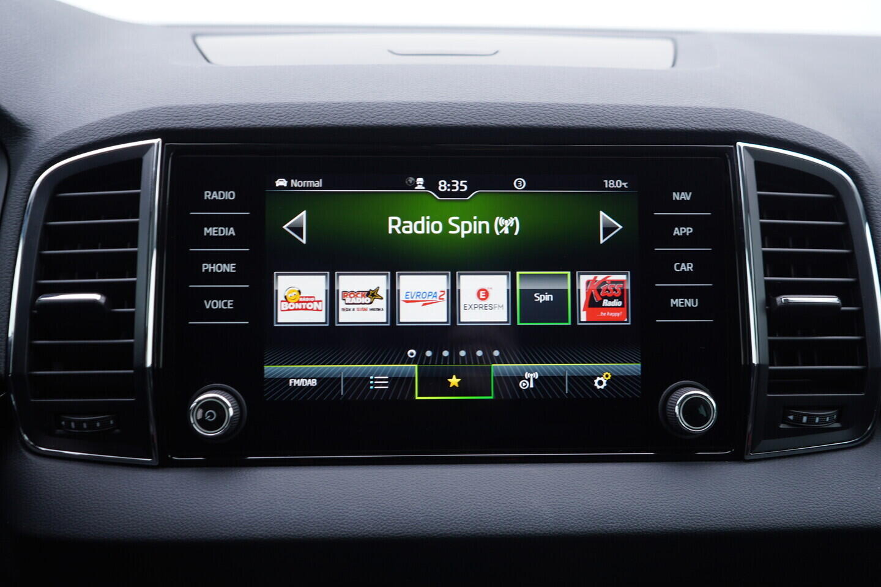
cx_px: 440
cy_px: 294
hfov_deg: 53.1
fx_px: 881
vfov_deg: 36.9
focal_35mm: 36
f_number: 2.8
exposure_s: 1/40
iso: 200
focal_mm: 24
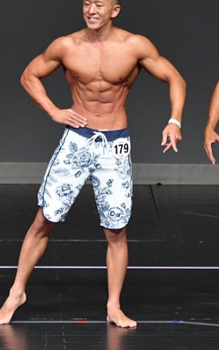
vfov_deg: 3.4
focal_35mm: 626
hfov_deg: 2.1
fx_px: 5980
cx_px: 55
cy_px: 153
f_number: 5.6
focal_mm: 210
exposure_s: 1/400
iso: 3600
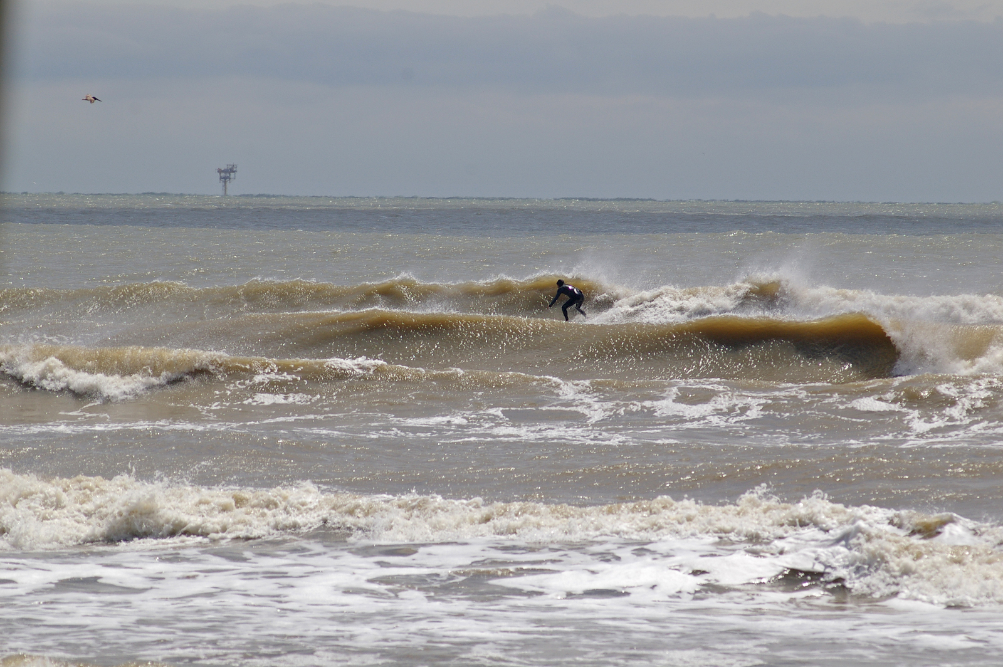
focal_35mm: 315
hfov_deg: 6.5
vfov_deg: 4.4
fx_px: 8769
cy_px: 334
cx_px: 502
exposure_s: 1/1500
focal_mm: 210
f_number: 8
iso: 200
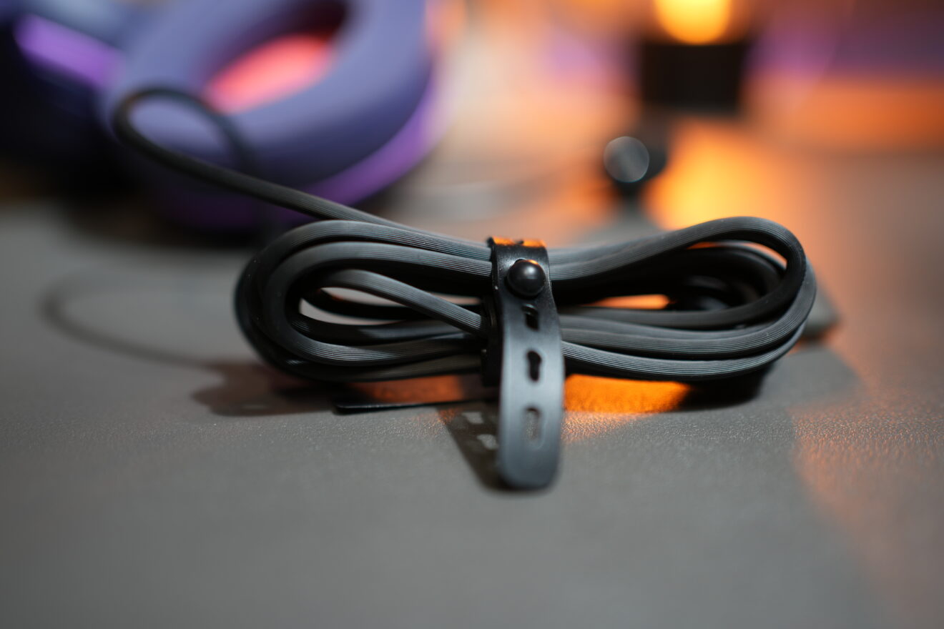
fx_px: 918
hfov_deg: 54.4
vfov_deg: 37.9
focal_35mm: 35
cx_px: 472
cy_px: 314
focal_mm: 35
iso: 100
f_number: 2
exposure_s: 1/40
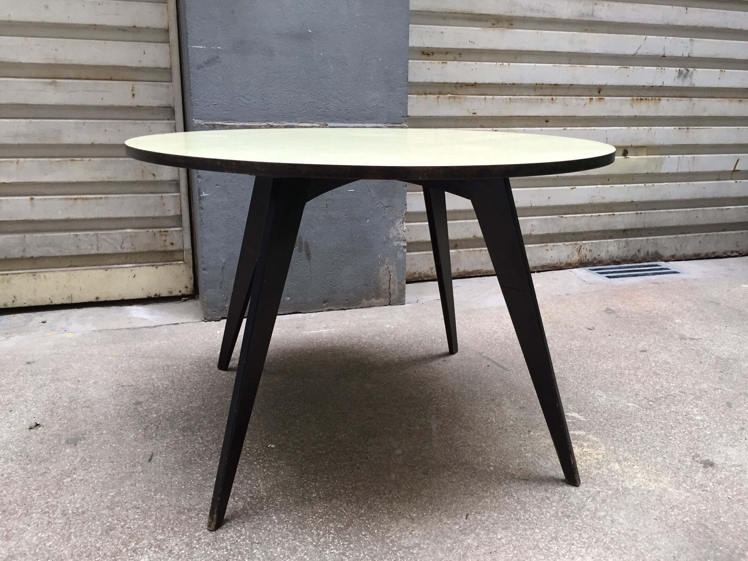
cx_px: 374
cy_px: 280
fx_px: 627
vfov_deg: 48.2
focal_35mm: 29
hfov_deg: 61.7
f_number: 2.2
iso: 125
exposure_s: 1/33
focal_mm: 4.15
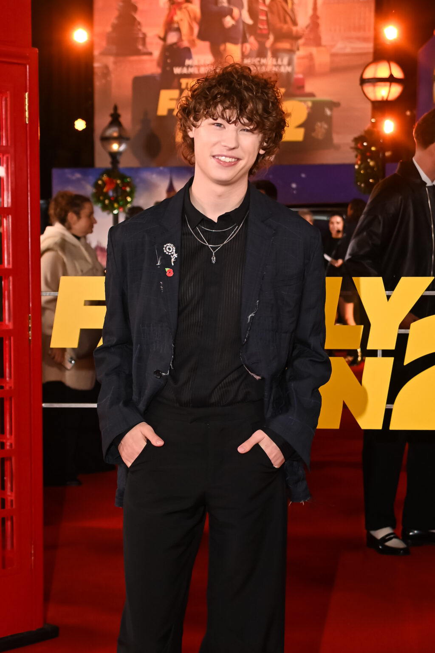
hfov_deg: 30.5
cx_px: 218
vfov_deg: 44.5
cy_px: 326
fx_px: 797
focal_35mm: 44
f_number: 4
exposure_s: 1/400
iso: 1250
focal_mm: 44
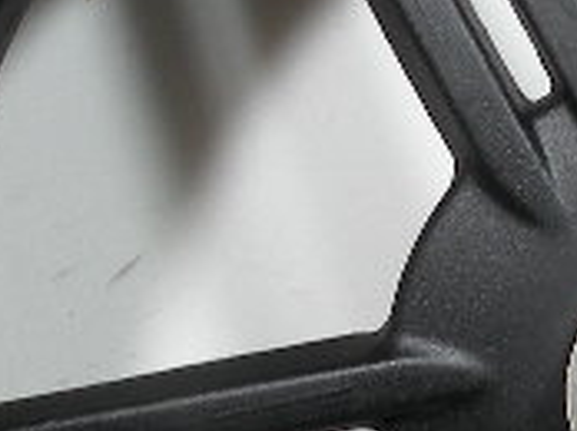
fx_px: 2647
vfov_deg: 9.3
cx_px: 667
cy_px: 361
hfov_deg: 12.2
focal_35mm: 159
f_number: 2.8
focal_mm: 4.7
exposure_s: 1/59.7
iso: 64
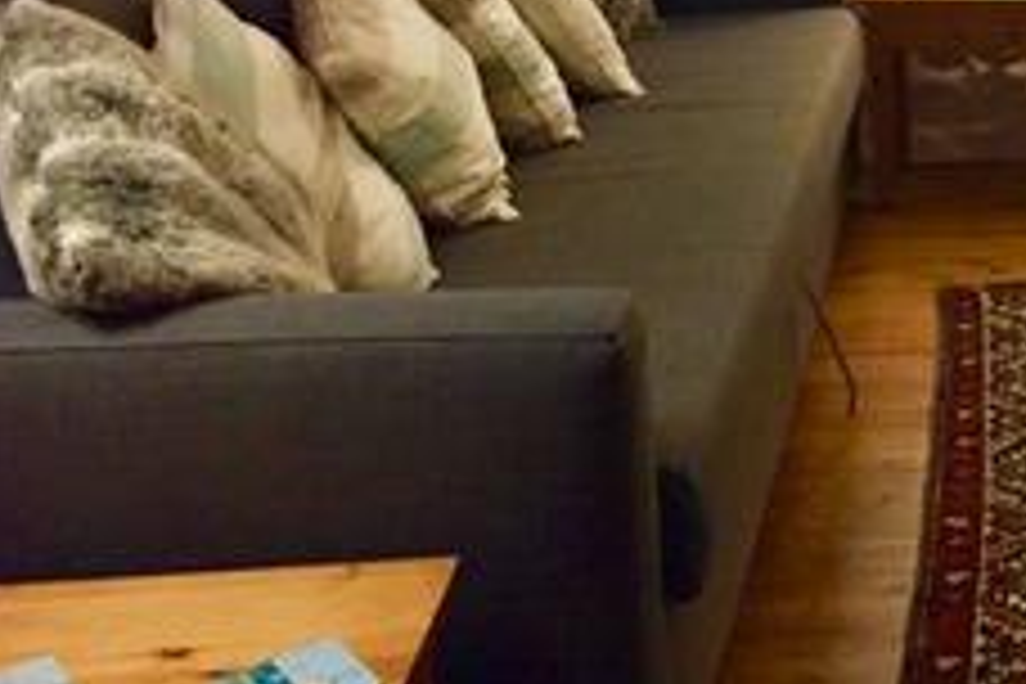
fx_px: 1881
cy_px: 92
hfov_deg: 28.0
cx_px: 1107
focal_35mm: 66
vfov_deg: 20.3
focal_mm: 4.15
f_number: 2.2
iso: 320
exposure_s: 1/33
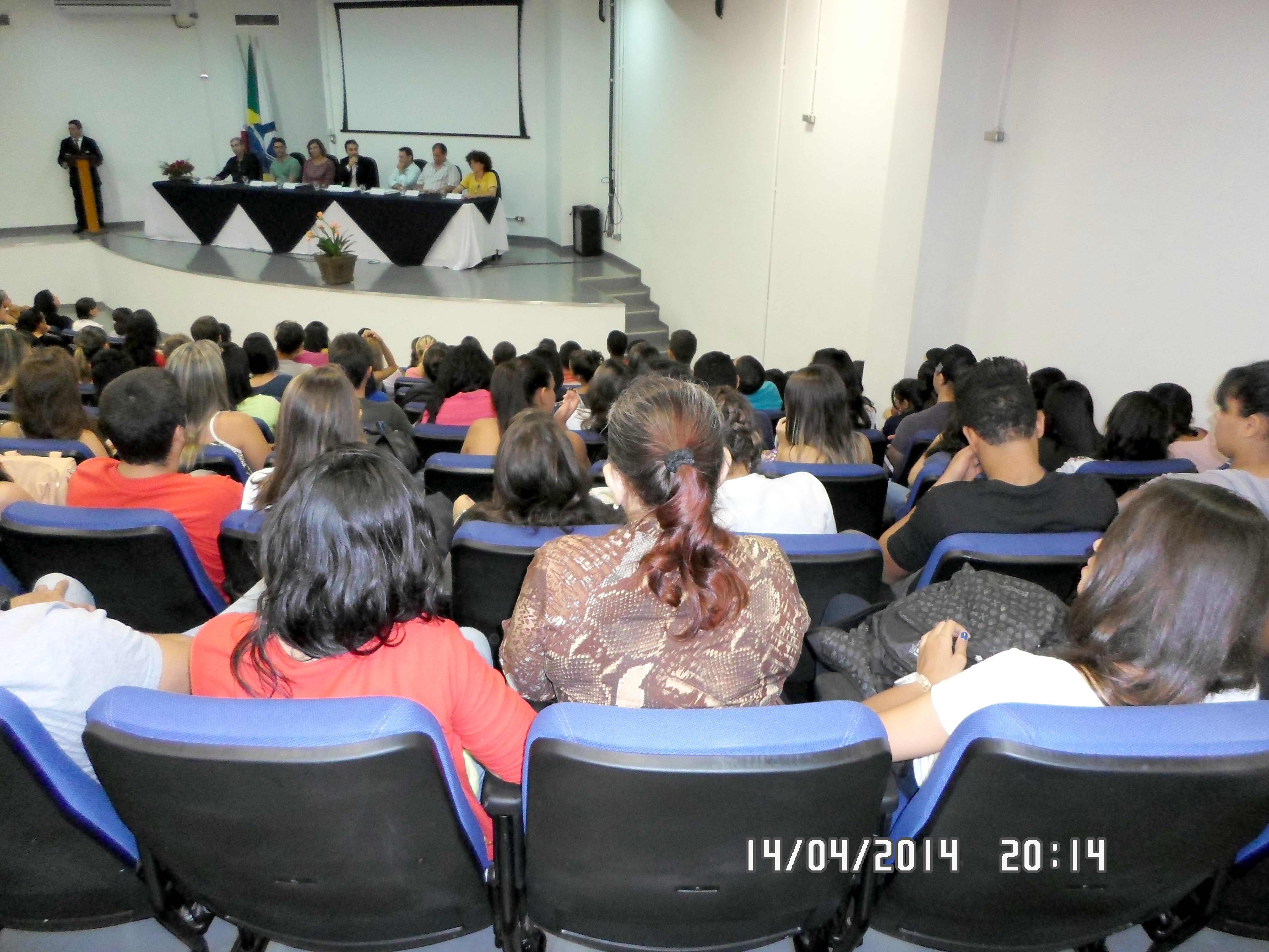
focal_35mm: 25
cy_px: 476
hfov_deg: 69.4
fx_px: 916
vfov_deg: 54.9
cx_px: 634
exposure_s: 1/30
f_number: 2.5
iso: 240
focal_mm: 4.5
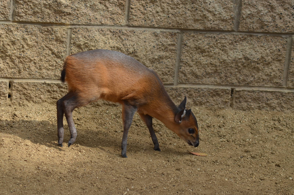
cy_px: 98
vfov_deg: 7.6
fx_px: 1467
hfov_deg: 11.4
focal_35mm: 180
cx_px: 147
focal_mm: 120
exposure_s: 1/500
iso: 250
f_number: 5.6
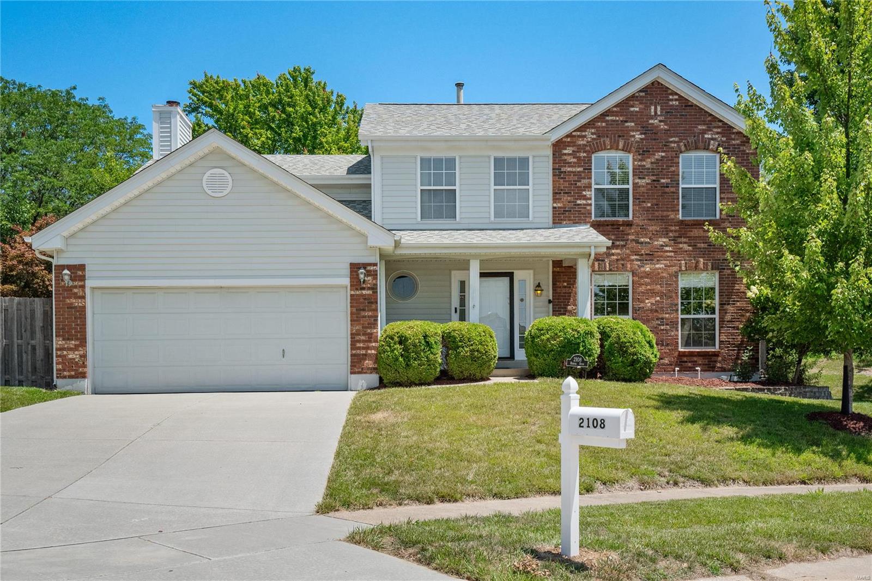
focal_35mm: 36
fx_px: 872
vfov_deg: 36.9
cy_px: 290
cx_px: 436
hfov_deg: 53.1
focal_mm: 18
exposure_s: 1/1600
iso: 400
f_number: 6.3
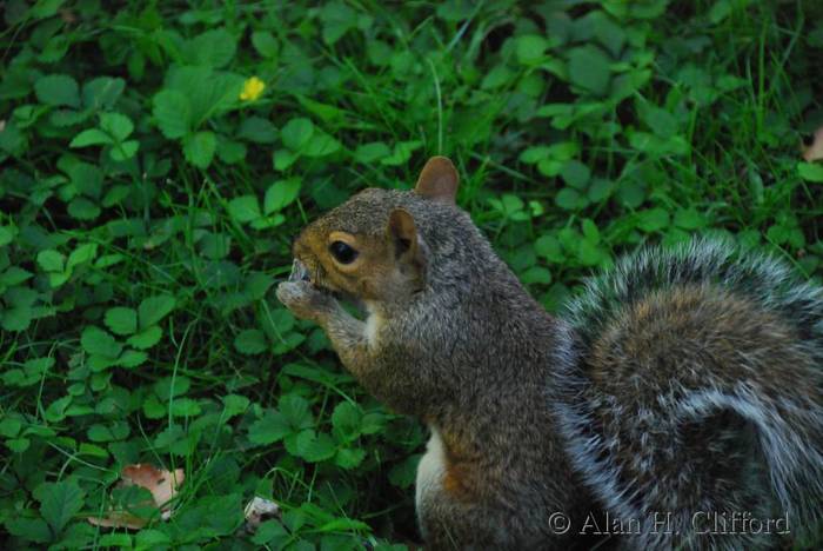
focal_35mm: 225
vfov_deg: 6.1
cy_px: 276
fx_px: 5148
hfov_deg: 9.1
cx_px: 412
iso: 1600
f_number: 5.6
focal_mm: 150
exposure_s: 1/200
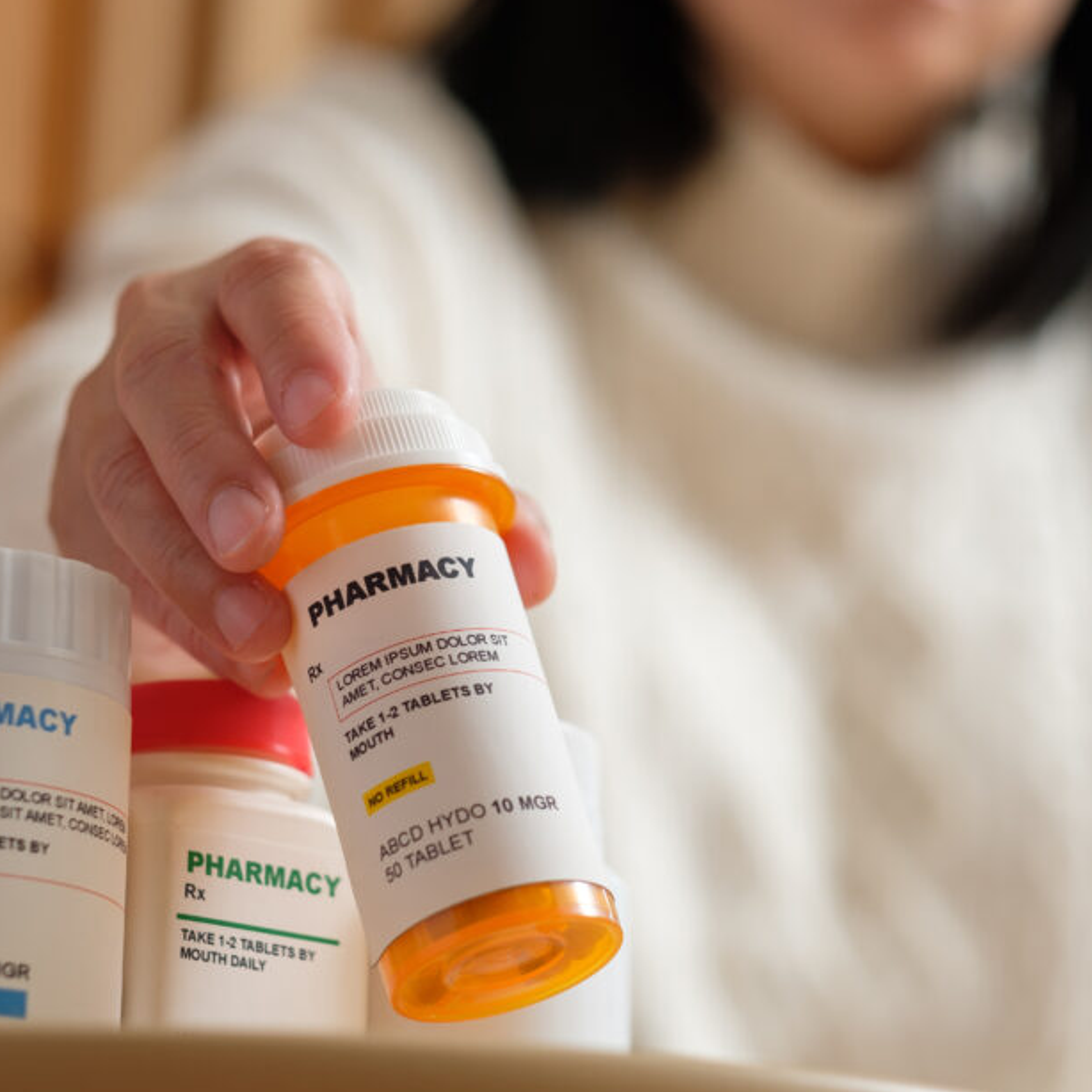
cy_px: 501
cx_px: 535
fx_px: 4247
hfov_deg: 14.7
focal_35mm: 119
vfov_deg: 14.6
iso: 200
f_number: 2.8
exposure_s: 1/50
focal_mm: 56
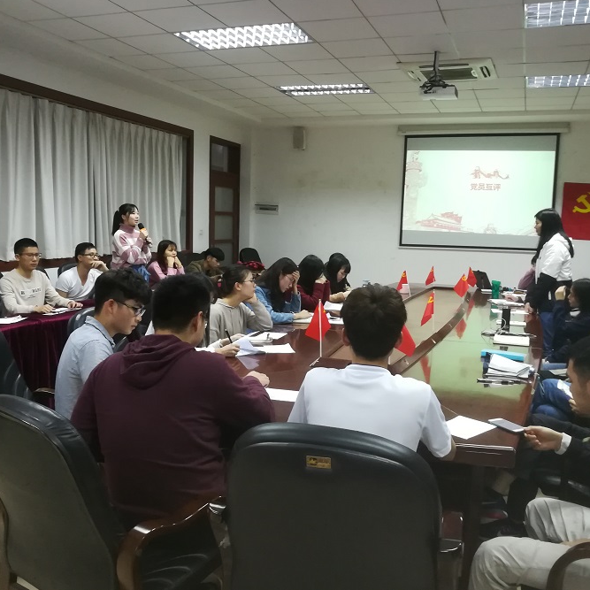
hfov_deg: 52.5
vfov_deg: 52.5
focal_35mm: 31
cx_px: 304
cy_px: 293
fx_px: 598
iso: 400
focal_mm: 3.83
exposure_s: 1/25
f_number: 2.2
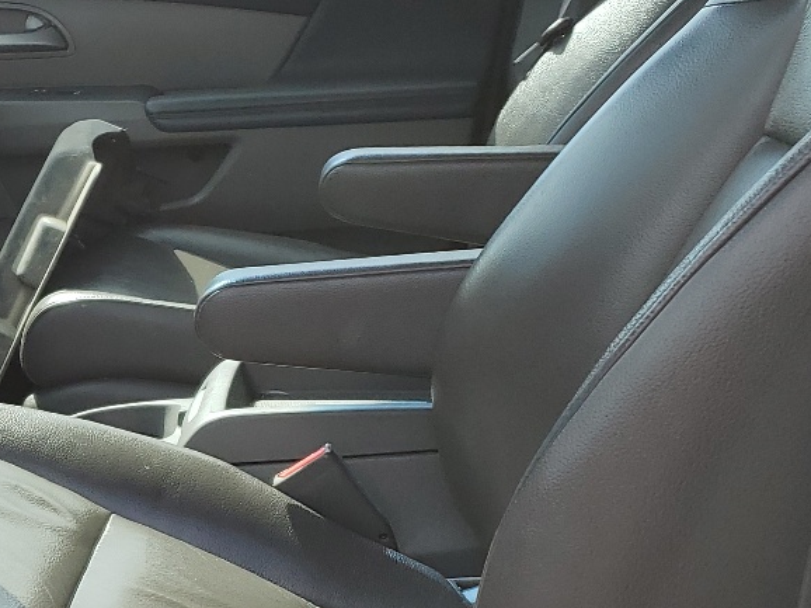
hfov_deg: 24.1
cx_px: -215
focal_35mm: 72
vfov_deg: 20.4
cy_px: 404
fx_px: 1686
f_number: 1.5
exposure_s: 1/909
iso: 50
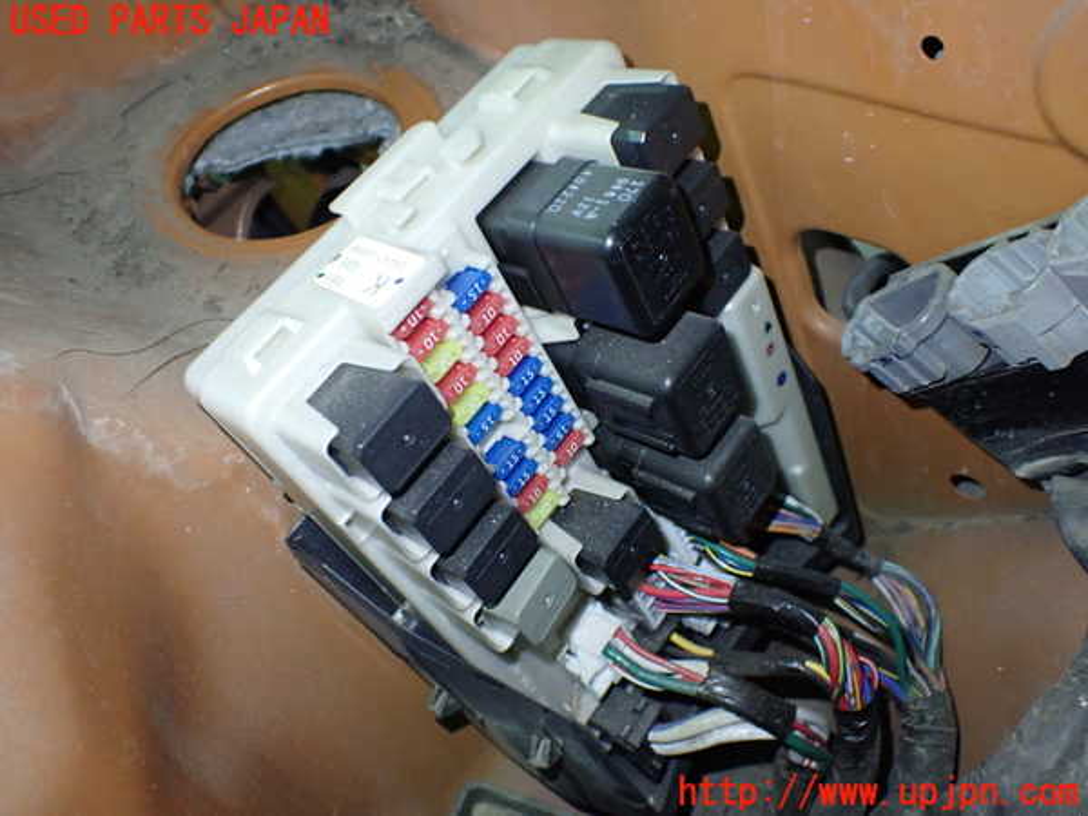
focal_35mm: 30
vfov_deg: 46.8
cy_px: 408
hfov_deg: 60.0
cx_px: 544
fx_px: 943
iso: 800
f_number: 2.3
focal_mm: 5.4
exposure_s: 1/30
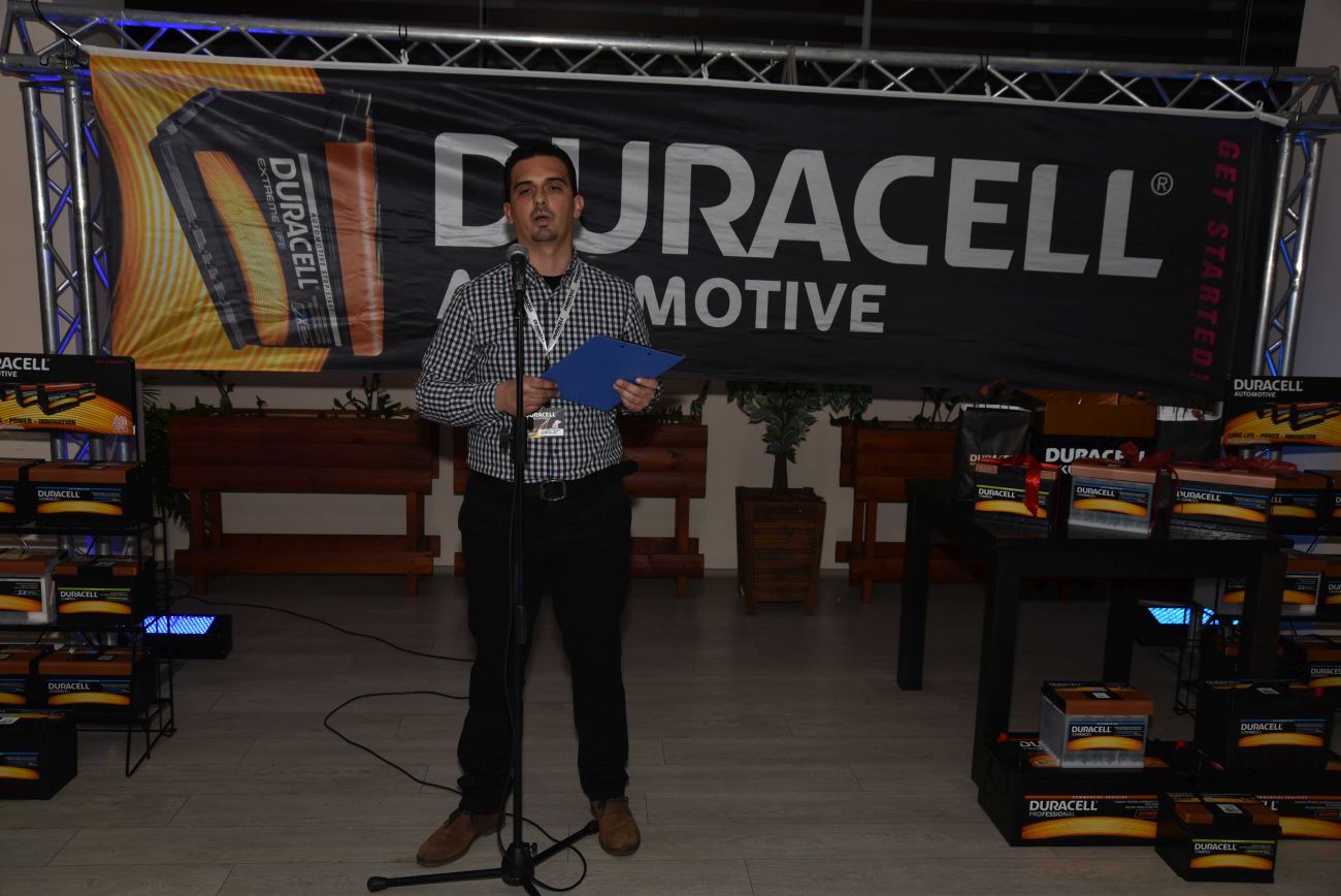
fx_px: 1192
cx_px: 670
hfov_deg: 58.7
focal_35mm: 32
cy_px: 448
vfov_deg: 41.2
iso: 400
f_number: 5.6
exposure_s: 1/60
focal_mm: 32
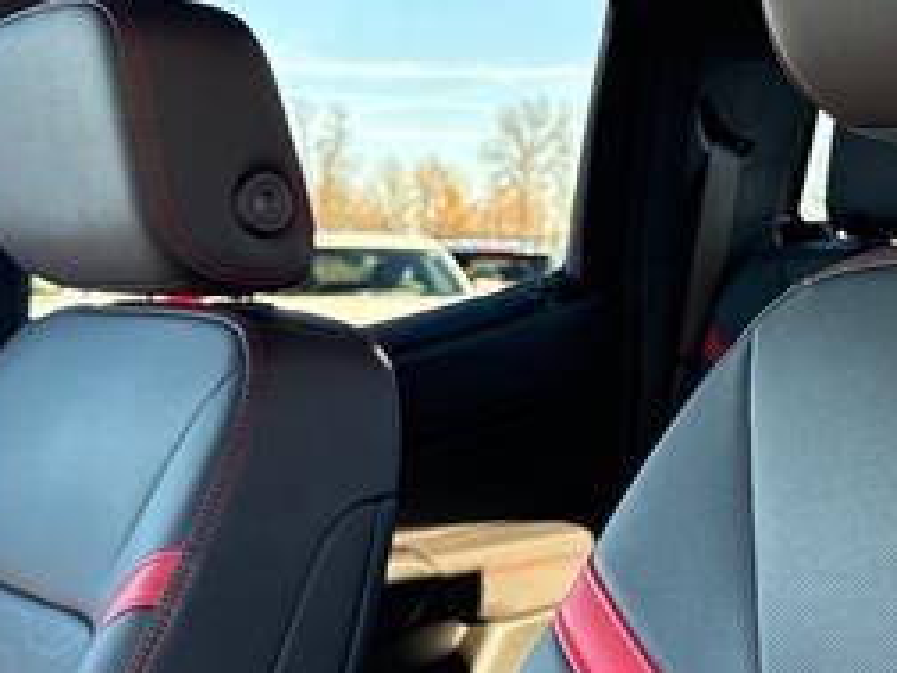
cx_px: 762
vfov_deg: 24.0
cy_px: 285
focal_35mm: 61
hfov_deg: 30.6
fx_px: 1581
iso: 200
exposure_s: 1/85
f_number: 1.78
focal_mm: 6.76
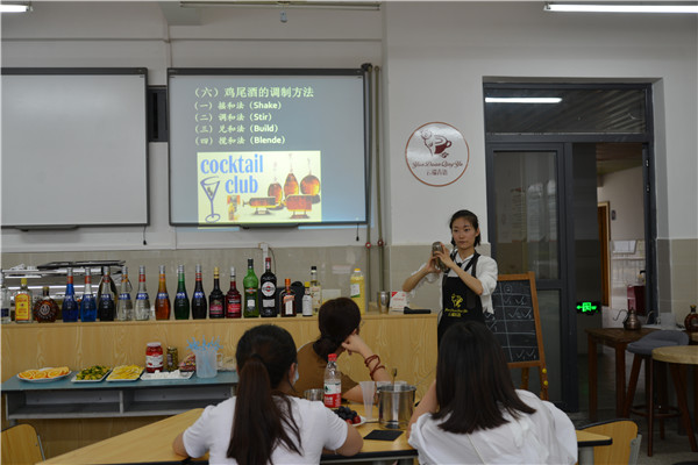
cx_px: 349
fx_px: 737
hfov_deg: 50.7
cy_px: 232
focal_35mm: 38
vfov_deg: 35.1
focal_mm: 38
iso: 250
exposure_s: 1/40
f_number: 4.2
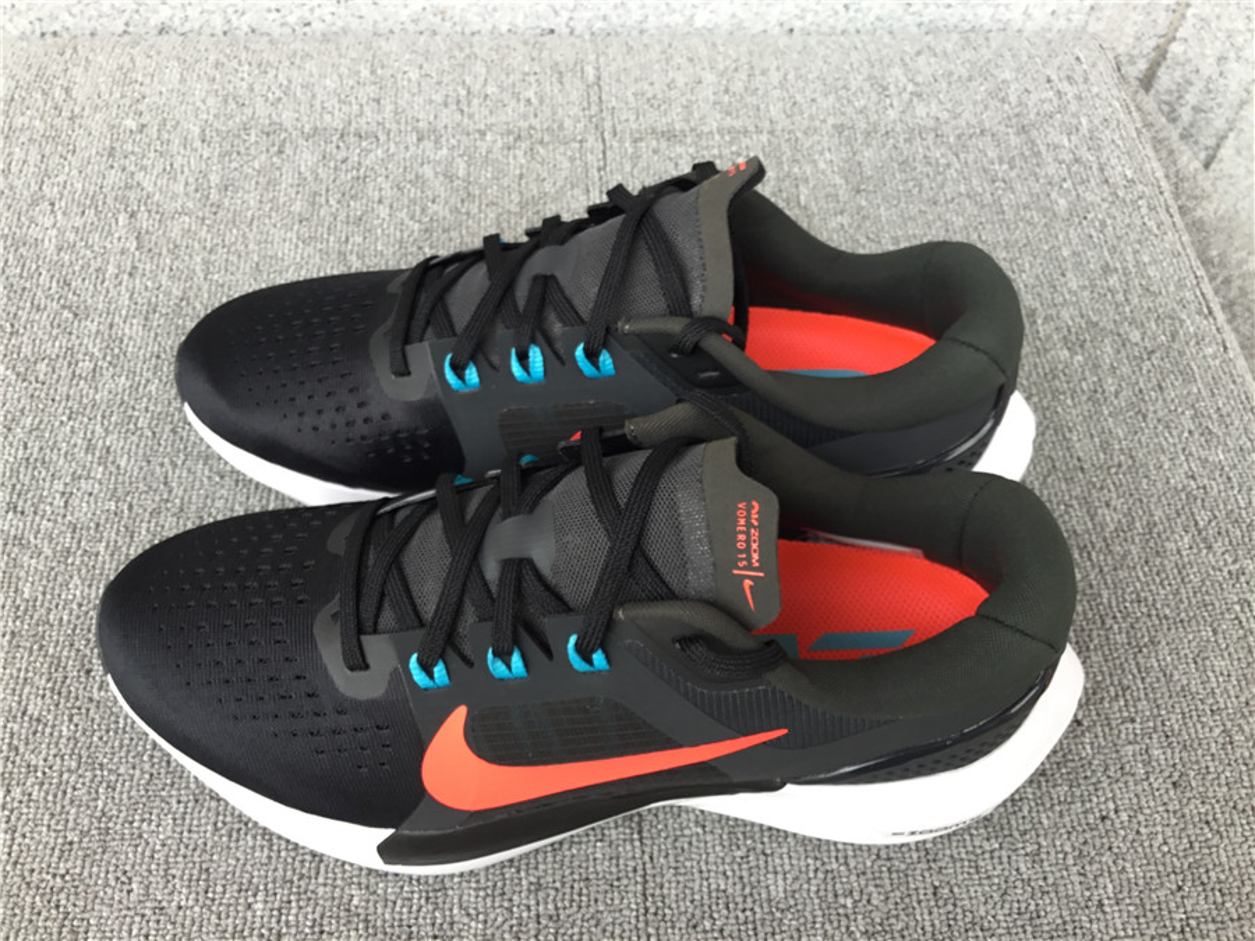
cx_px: 628
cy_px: 470
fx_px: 1124
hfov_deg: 58.4
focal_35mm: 31
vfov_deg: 45.4
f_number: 2.4
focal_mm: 3.3
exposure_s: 1/50
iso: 25
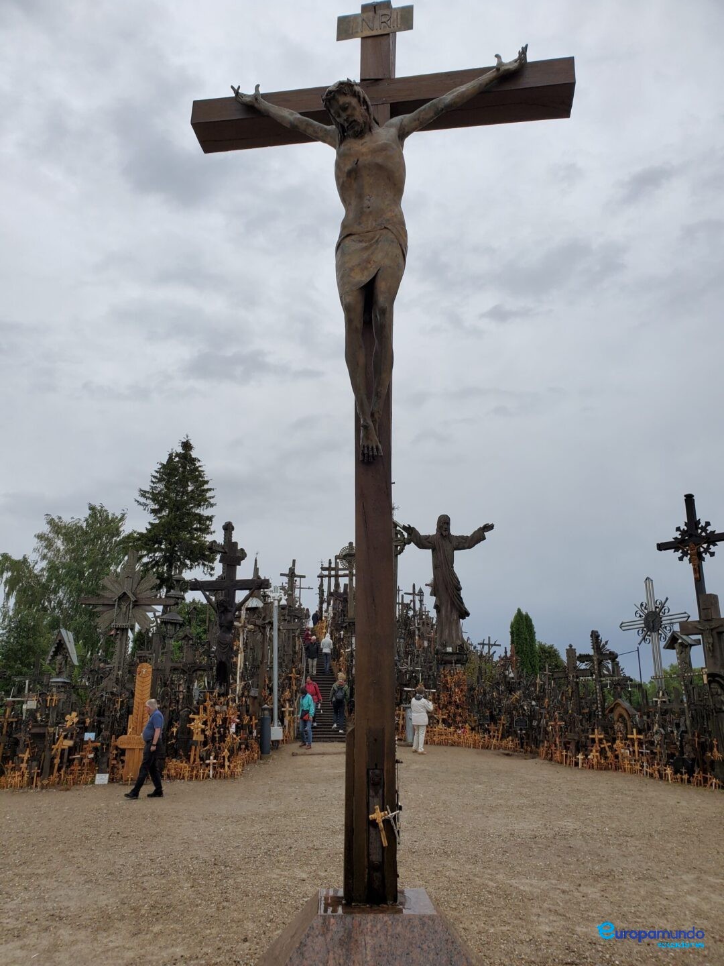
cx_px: 362
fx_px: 725
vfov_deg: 67.3
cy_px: 483
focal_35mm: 26
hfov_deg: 53.1
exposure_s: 1/1435
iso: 50
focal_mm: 4.3
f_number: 2.4
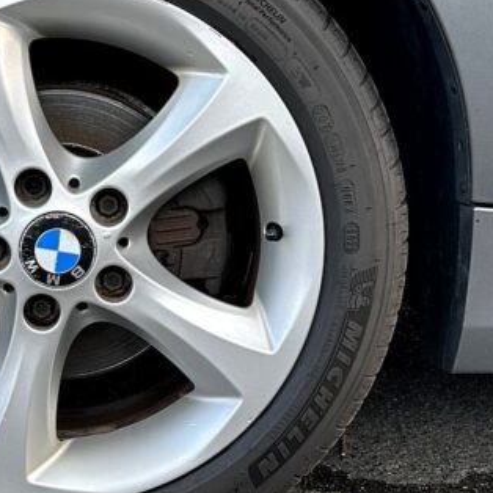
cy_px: 225
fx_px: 870
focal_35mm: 54
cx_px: 58
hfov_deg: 30.4
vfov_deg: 31.6
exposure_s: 1/145
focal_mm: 6.86
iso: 64
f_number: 1.78
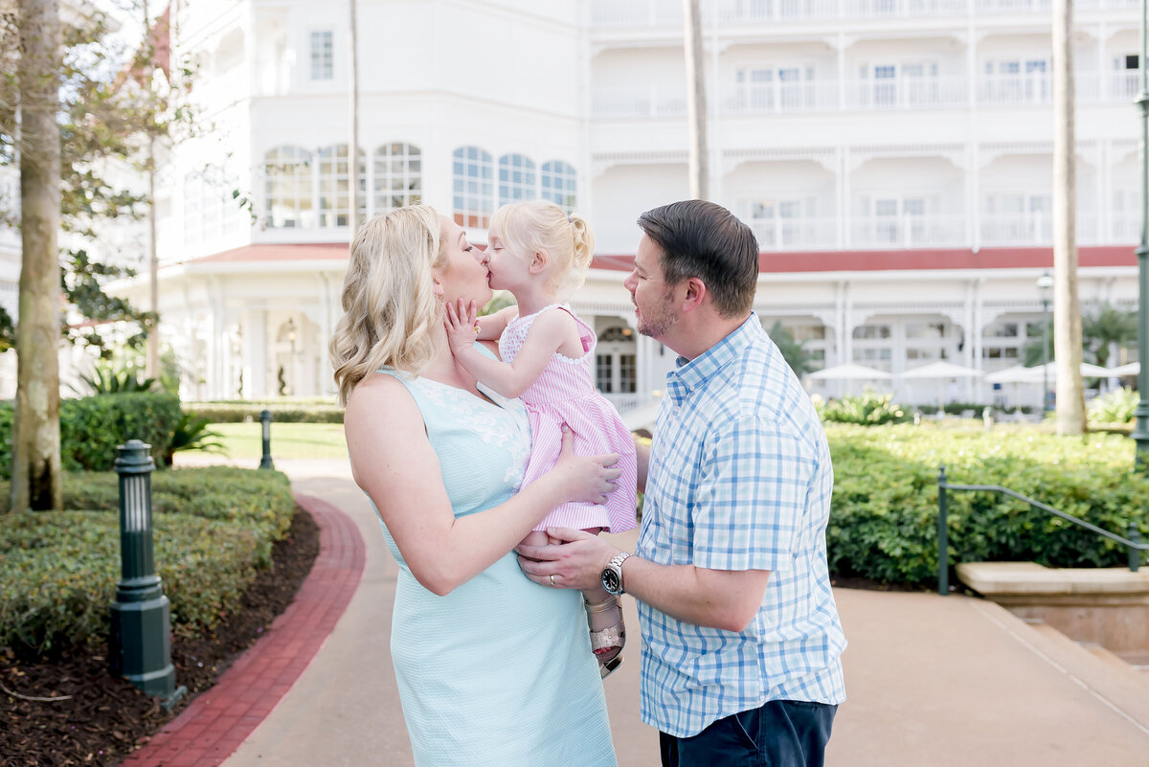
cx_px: 574
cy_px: 384
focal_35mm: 35
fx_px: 1117
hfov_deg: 54.4
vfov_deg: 37.9
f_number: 3.5
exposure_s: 1/1250
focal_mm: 35
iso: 500
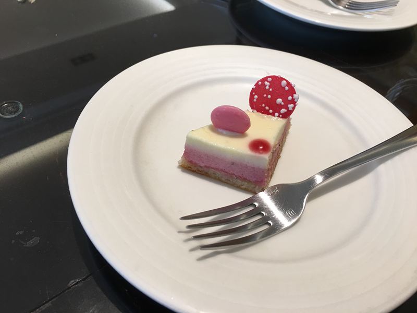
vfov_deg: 48.2
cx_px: 208
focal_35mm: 29
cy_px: 156
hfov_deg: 61.7
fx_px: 349
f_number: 2.2
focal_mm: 4.15
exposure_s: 1/30
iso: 32
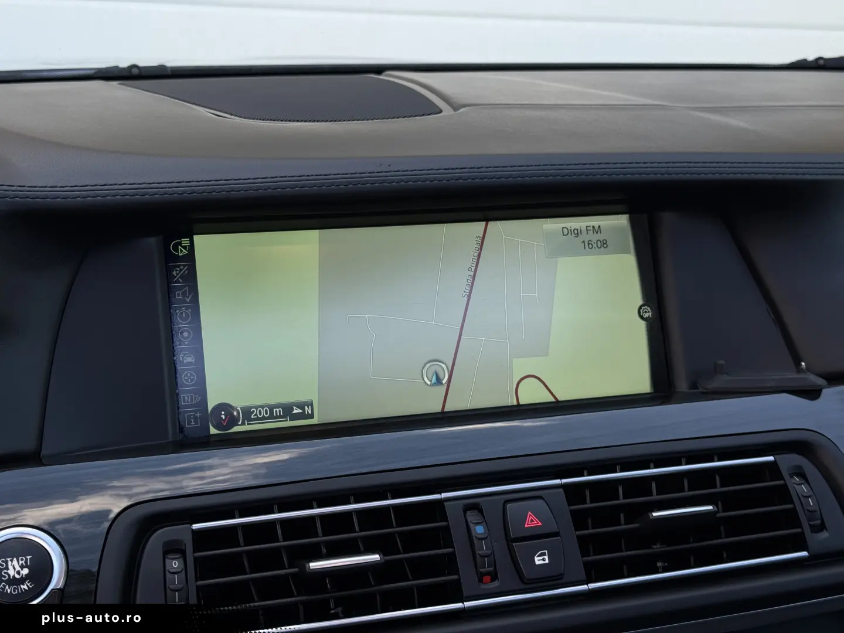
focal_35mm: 48
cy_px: 316
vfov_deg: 30.3
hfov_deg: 39.7
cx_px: 422
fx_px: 1170
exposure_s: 1/337
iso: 64
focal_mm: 6.76
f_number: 1.78
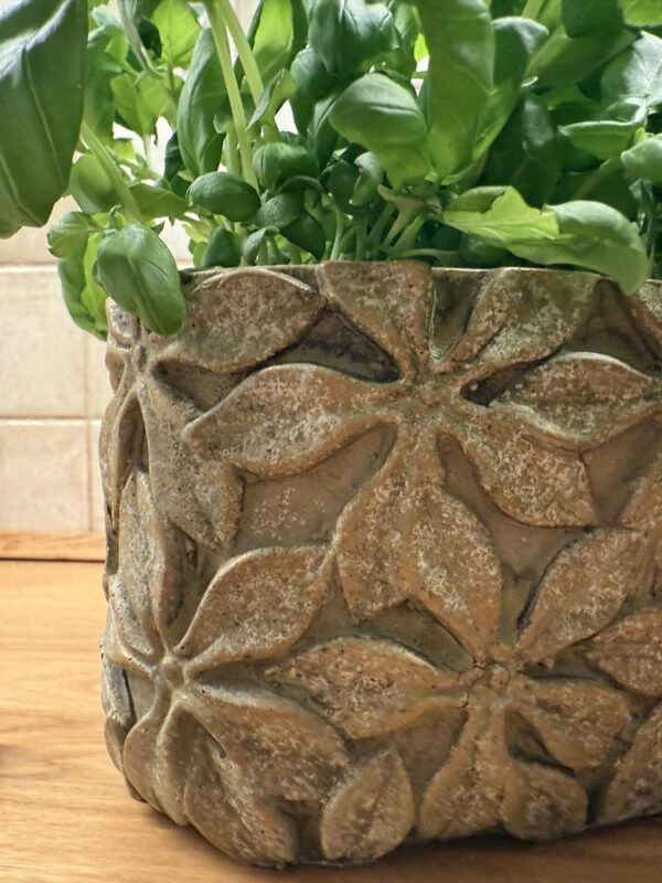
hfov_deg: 56.8
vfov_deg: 71.6
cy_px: 442
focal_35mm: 24
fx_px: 612
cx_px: 331
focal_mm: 2.22
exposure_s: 1/59
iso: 400
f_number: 2.2
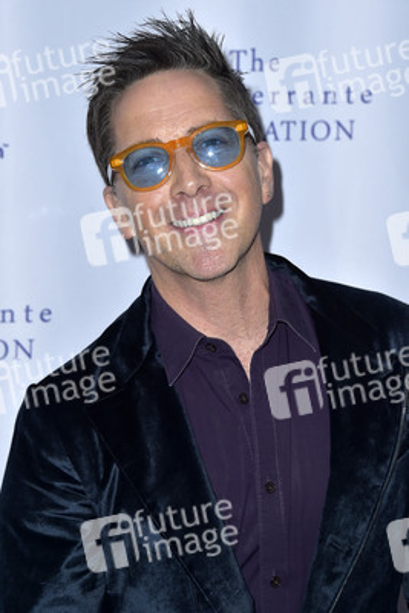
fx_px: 1907
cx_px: 204
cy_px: 306
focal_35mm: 112
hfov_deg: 12.2
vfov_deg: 18.3
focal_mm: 112
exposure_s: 1/250
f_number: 6.3
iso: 400
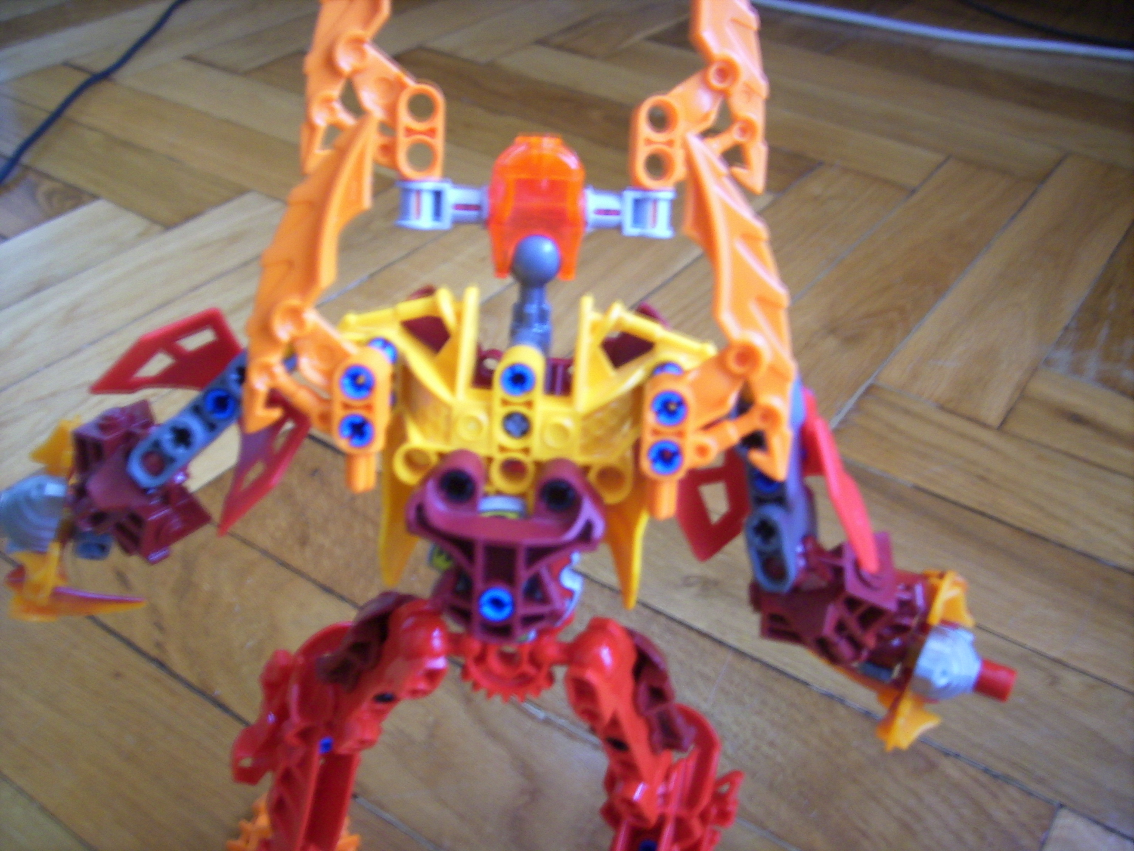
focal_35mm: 32
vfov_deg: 44.2
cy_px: 426
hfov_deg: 56.8
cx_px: 567
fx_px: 1048
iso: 50
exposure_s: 1.1
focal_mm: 5.99
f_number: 2.8
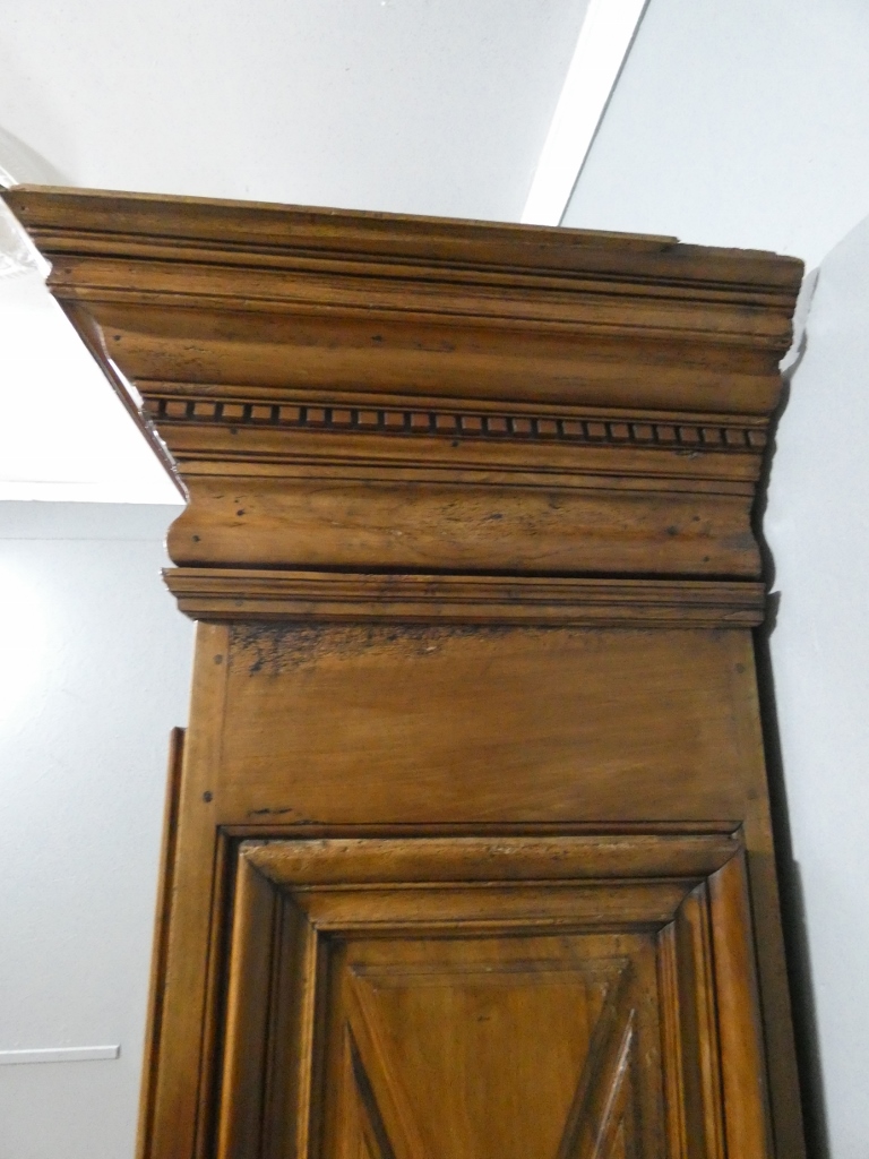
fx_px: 669
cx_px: 434
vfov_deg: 81.7
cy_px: 580
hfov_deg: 66.0
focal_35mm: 20
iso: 1600
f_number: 2.8
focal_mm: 3.6
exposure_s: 1/60
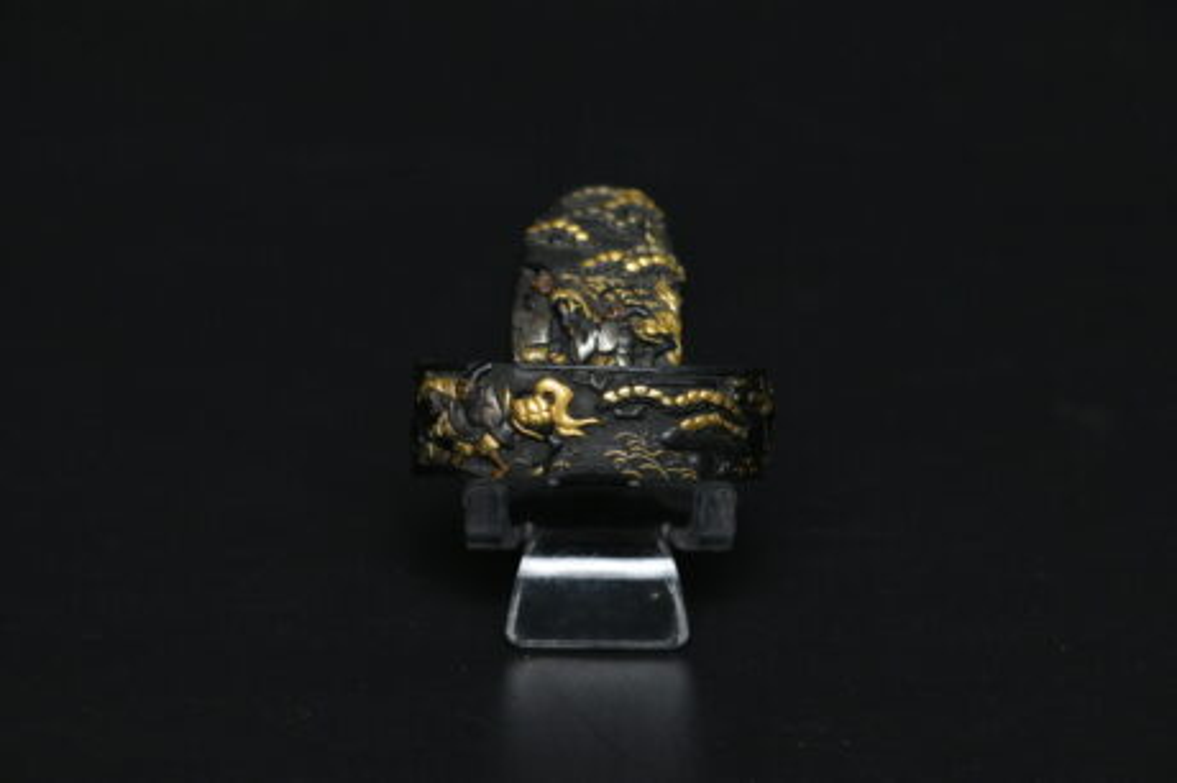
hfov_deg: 19.5
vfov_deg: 13.0
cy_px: 392
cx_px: 588
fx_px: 3430
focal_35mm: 105
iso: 4000
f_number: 10
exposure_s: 1/125
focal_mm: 105
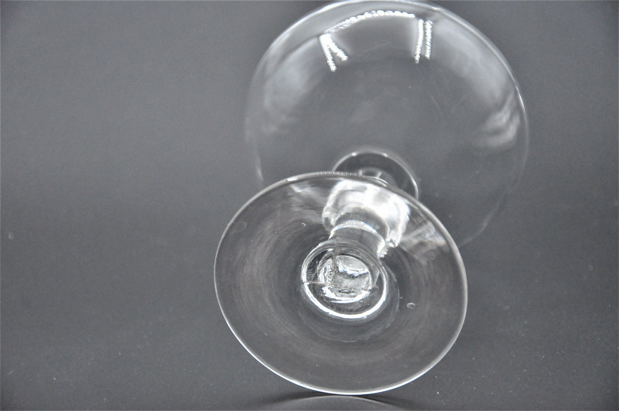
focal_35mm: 112
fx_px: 1932
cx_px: 310
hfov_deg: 18.2
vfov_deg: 12.1
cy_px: 206
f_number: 5.6
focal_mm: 75
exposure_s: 1/1600
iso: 3200
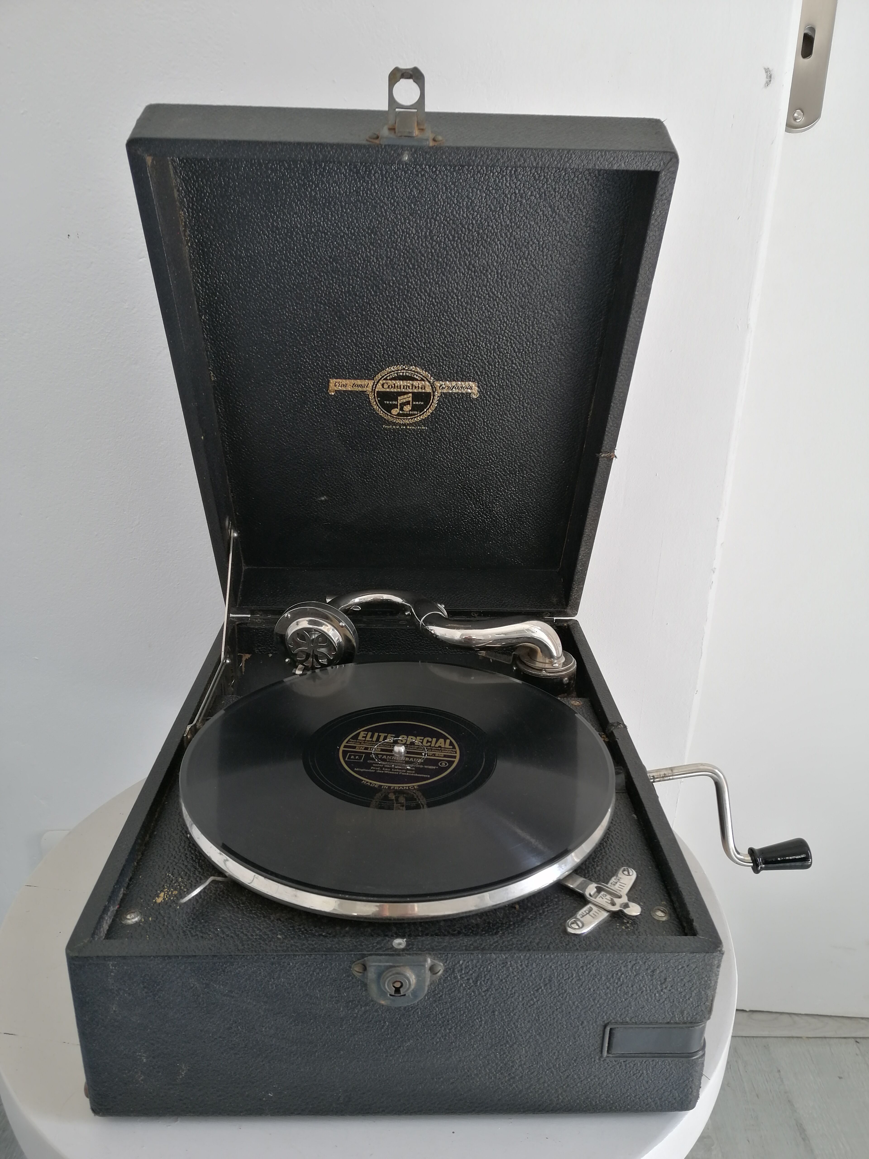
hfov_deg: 51.4
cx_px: 434
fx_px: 904
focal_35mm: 27
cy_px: 580
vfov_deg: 65.3
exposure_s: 1/50
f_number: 1.8
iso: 50
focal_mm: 3.95
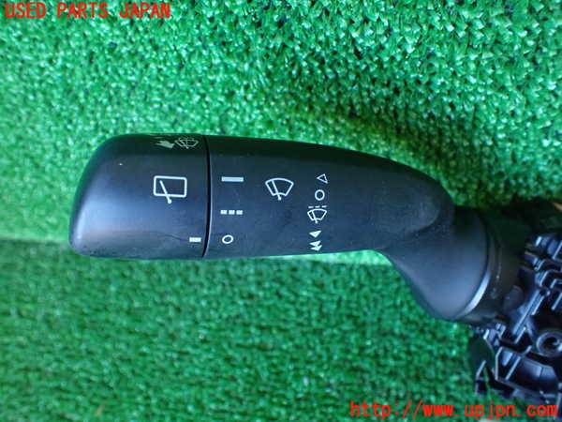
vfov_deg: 46.8
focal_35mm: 30
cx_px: 281
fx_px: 487
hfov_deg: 60.0
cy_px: 211
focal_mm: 5.4
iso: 800
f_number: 2.3
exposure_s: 1/80
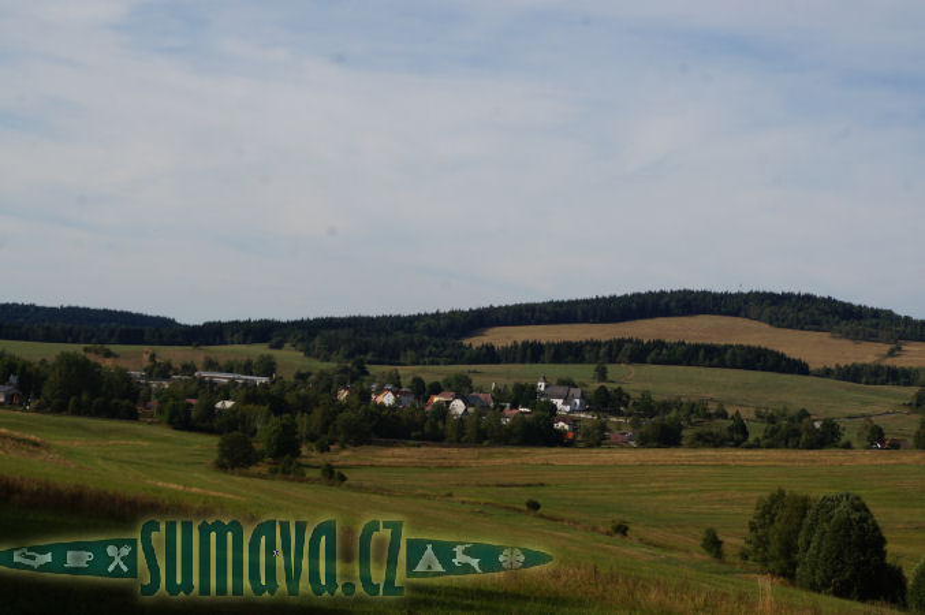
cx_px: 462
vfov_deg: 16.5
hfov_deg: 24.6
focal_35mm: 82
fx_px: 2118
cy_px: 308
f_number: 13
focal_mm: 55
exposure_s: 1/320
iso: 200
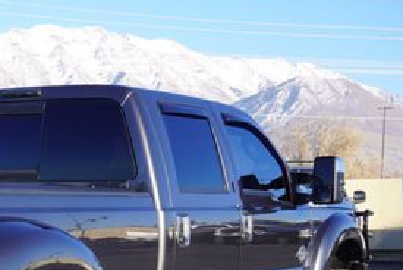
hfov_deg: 20.4
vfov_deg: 14.2
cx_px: -59
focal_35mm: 94
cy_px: 307
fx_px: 1055
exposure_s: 1/100
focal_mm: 27
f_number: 8
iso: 100
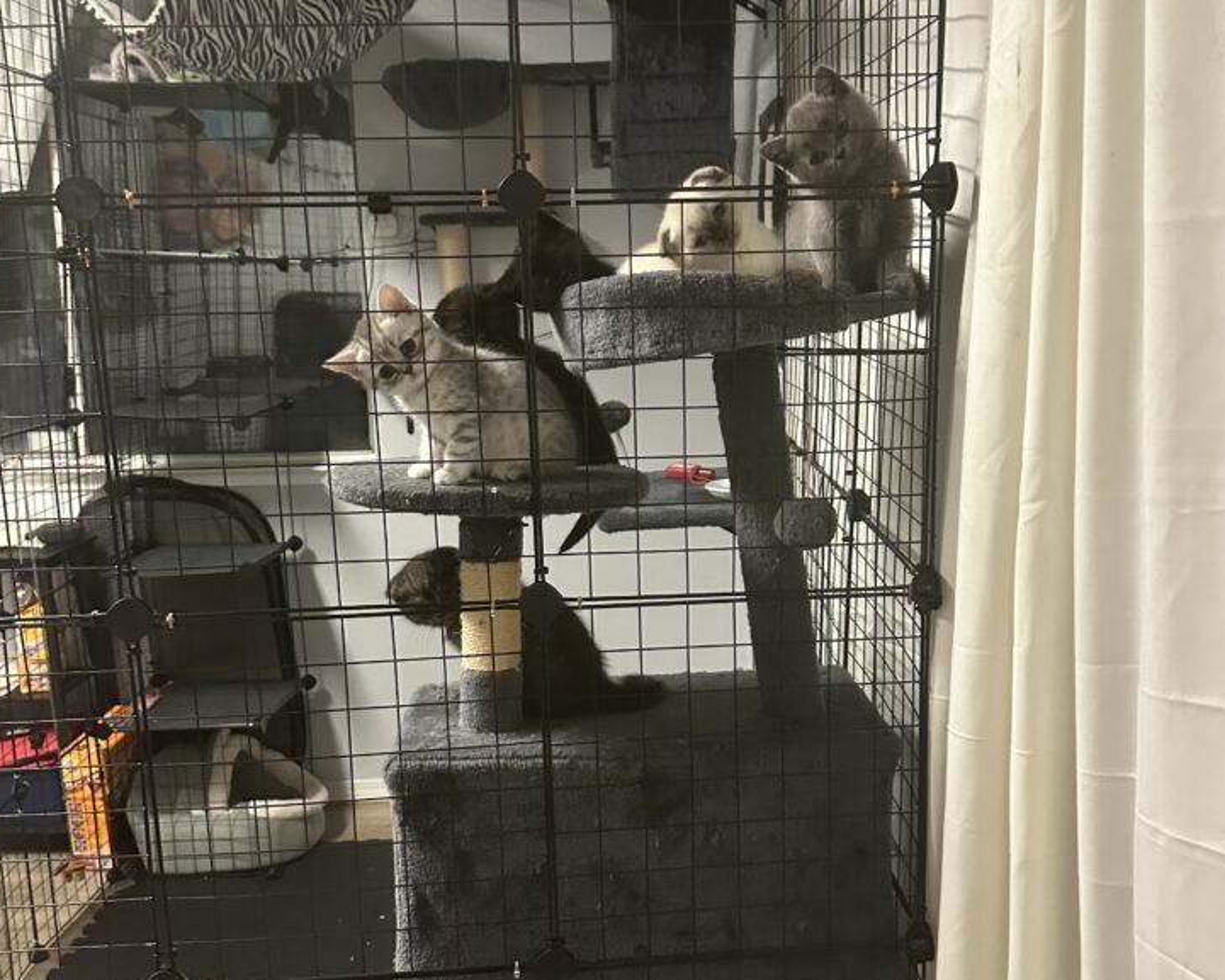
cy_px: 496
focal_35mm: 26
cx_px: 635
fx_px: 943
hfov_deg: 66.0
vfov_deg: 54.9
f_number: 1.78
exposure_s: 1/40
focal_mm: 6.86
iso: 1000
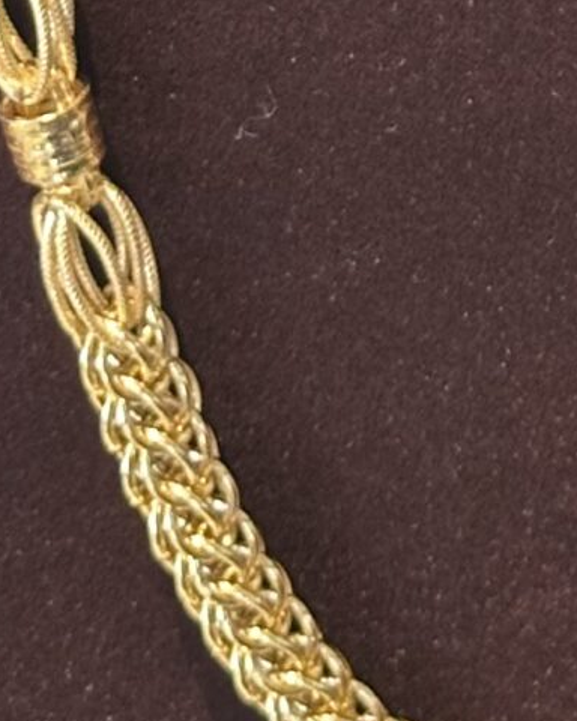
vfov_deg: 7.4
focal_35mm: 250
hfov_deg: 6.2
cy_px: -759
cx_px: 533
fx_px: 5337
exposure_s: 1/50
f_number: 1.78
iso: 250
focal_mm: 6.86
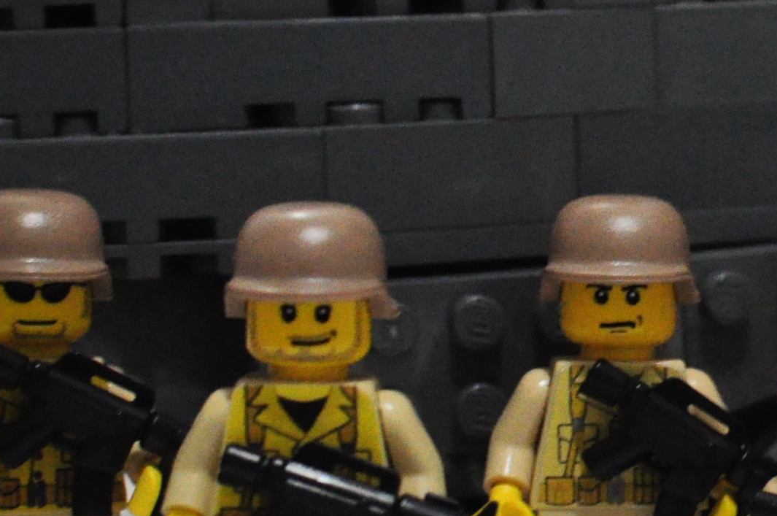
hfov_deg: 12.7
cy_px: 85
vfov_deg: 8.6
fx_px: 3416
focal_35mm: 159
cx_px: 887
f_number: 4.5
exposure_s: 1/15
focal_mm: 35
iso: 2500
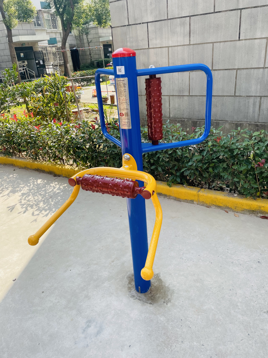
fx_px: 268
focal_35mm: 26
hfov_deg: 53.1
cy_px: 179
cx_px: 134
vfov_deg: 67.3
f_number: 1.6
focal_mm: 4.2
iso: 32
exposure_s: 1/924
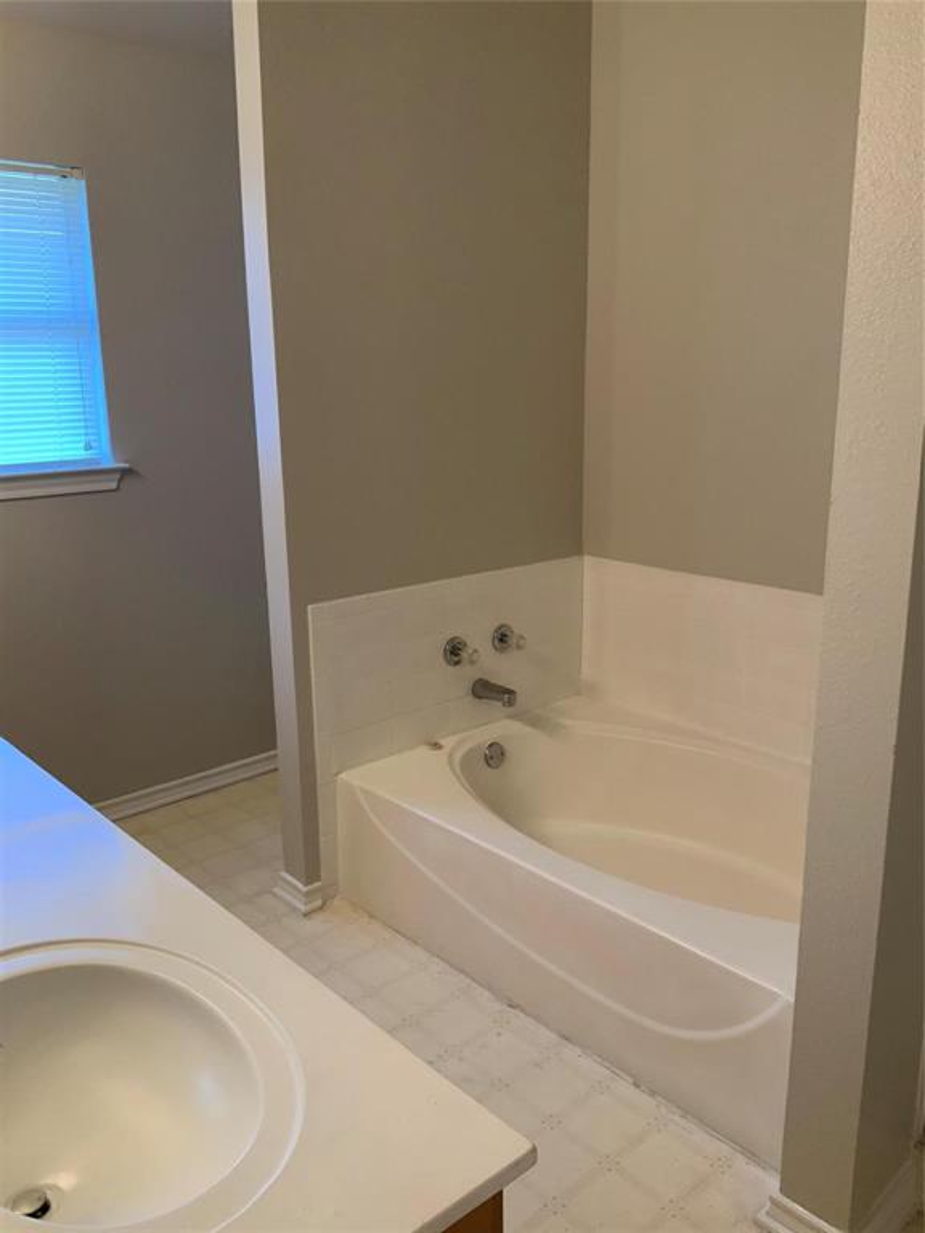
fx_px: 1033
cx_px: 462
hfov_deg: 48.2
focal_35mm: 29
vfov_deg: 61.7
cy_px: 616
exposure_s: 1/60
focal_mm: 3
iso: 100
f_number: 1.8
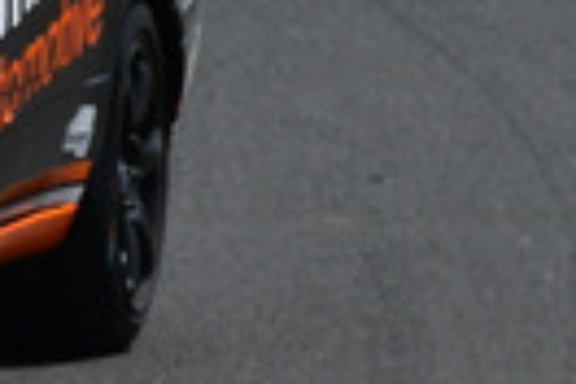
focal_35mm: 4533
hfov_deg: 0.5
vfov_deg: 0.3
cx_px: -881
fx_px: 72522
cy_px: -367
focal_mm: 500
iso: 200
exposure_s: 1/640
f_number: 10
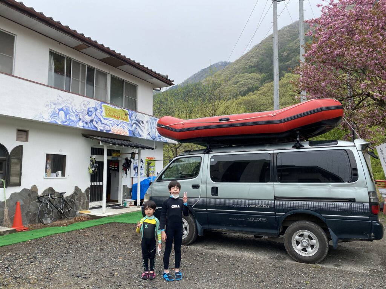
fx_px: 290
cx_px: 193
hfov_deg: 67.3
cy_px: 144
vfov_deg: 53.1
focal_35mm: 26
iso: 32
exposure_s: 1/877
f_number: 1.8
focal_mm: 4.25
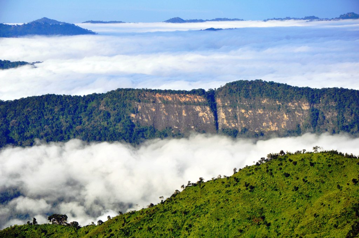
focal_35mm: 158
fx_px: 1569
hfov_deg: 13.1
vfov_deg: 8.7
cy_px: 119
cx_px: 180
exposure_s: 1/400
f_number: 10
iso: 200
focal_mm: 105
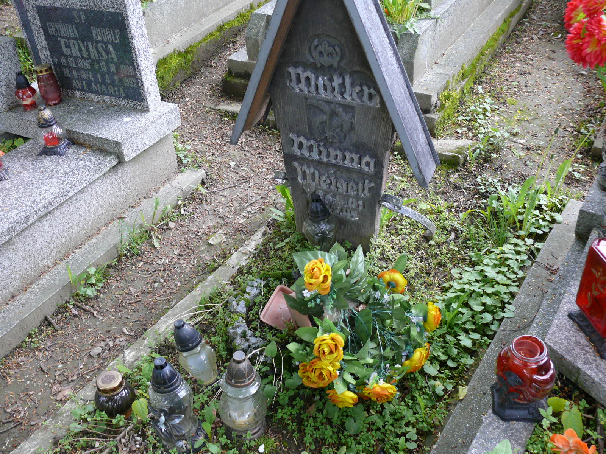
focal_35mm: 35
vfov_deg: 40.7
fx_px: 613
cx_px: 303
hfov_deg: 52.6
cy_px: 227
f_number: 2.8
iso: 160
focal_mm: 7.5
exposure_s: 1/125
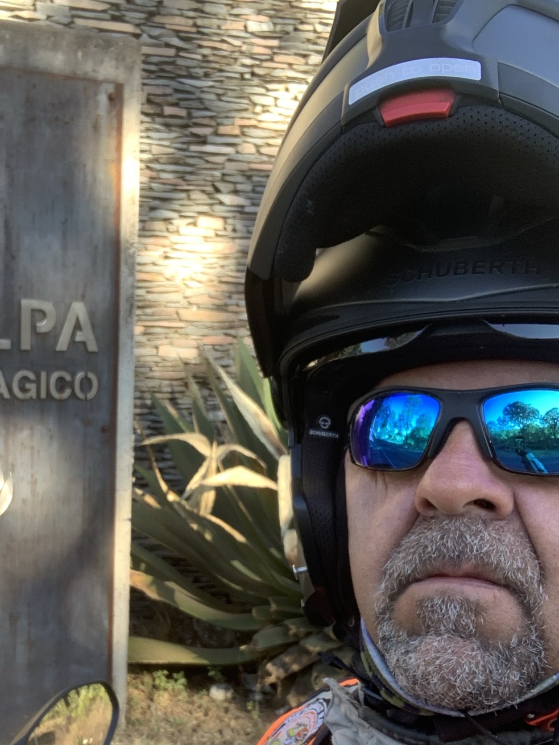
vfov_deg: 37.8
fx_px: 1077
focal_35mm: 50
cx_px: 147
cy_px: 490
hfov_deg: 28.7
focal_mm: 2.87
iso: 64
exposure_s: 1/110
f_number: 2.2
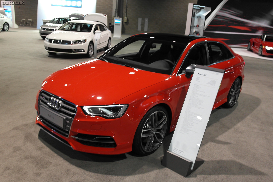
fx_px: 227
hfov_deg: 61.9
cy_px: 91
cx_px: 136
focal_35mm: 30
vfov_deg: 43.6
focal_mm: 20
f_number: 3.5
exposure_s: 1/25
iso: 400
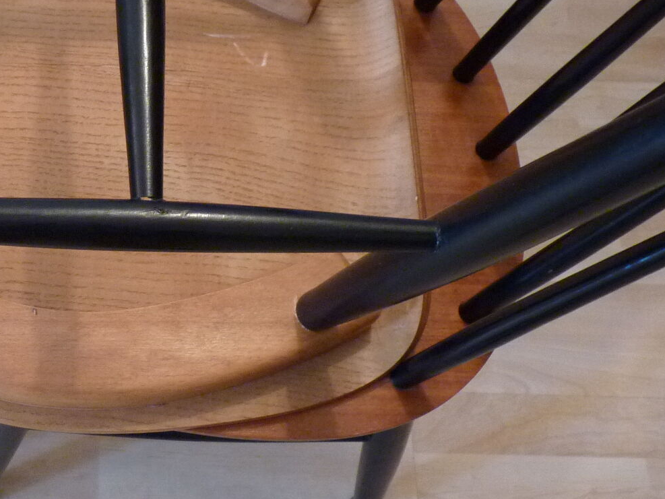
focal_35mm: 56
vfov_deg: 26.1
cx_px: 82
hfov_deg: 32.8
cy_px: 214
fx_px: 1076
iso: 400
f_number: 2.8
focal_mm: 4.8
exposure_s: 1/10
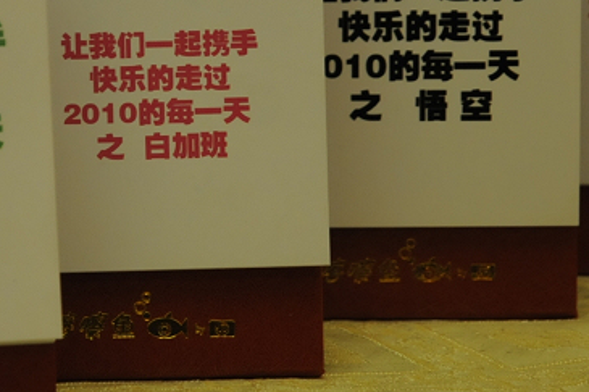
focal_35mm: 279
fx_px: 4564
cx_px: 131
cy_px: 119
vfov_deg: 4.9
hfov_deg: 7.4
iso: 800
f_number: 5.6
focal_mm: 85
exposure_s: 1/15
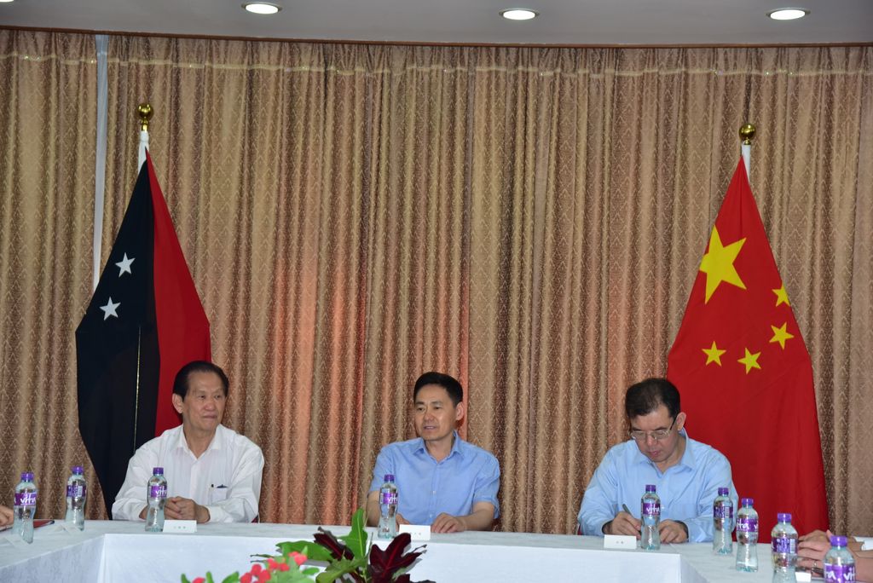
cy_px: 292
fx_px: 1820
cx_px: 436
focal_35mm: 75
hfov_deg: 27.0
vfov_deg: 18.2
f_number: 6.3
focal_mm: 75
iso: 800
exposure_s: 1/60
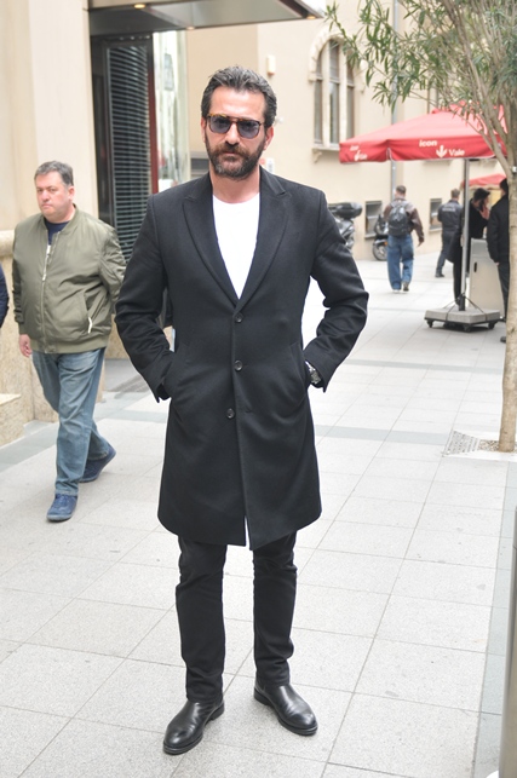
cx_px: 258
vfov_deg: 45.0
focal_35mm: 44
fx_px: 940
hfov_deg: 30.8
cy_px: 389
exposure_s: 1/250
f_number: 8
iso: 200
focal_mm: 29
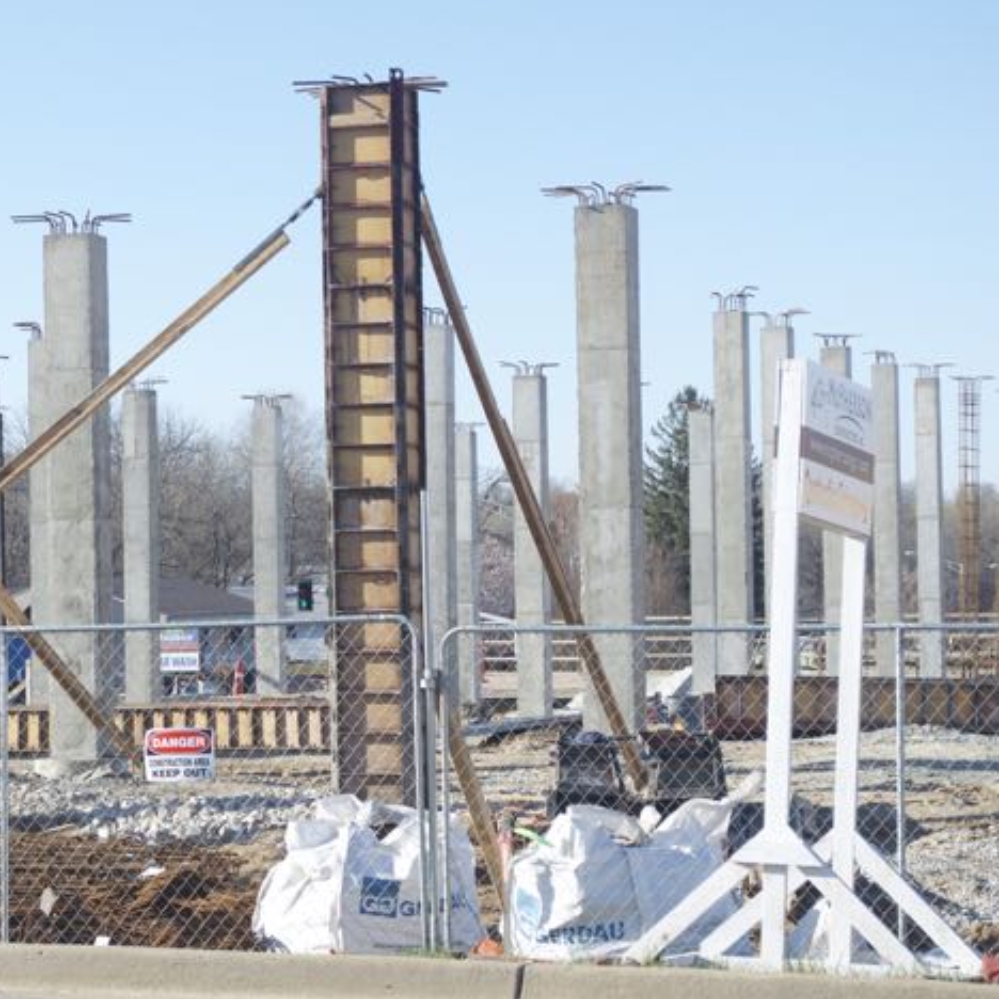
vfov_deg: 16.3
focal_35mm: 107
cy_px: 496
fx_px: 3482
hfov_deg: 16.2
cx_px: 241
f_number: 8
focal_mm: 55
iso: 140
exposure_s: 1/250
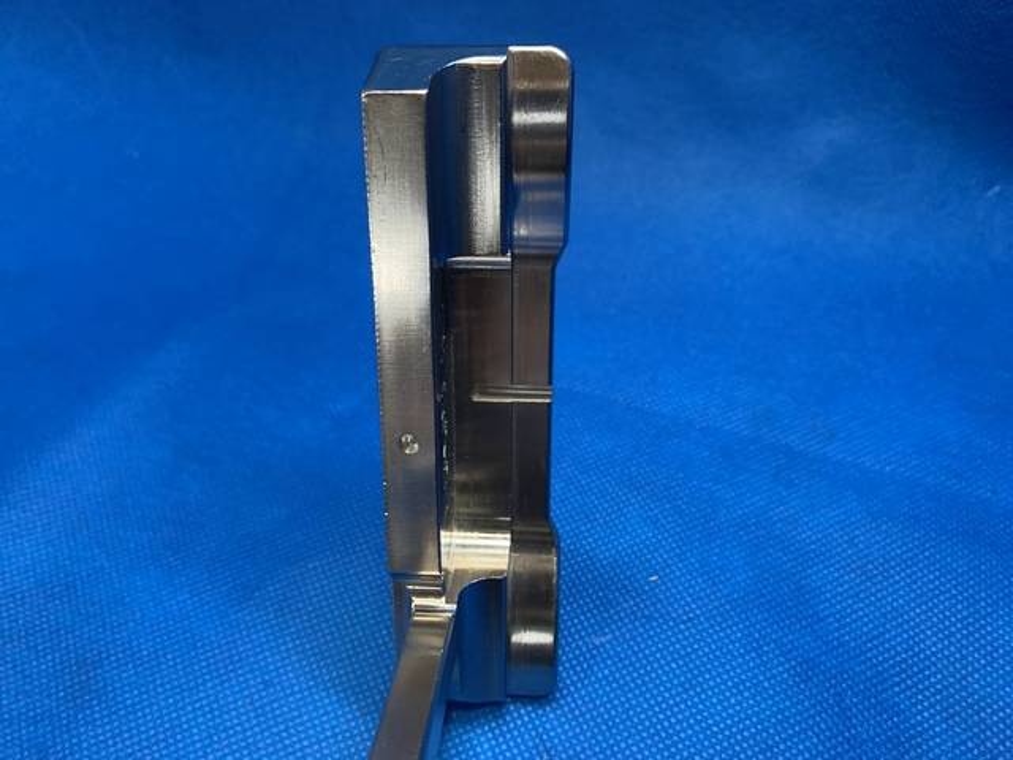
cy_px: 380
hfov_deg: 67.3
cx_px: 506
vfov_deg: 53.1
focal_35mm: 26
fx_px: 761
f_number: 1.8
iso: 80
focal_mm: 4.25
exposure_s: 1/60
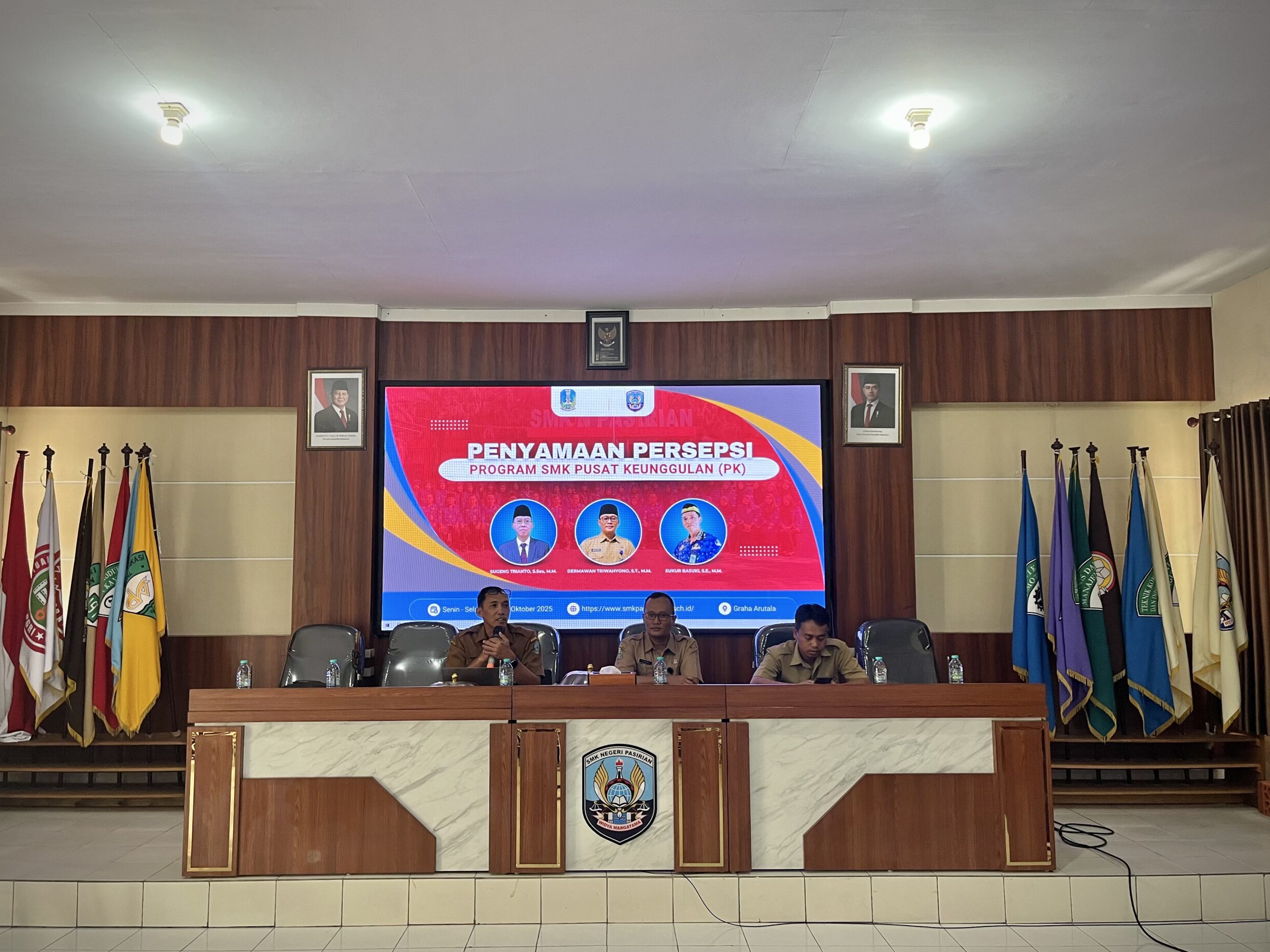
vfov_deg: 51.3
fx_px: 991
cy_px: 492
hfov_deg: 65.3
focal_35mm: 27
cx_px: 621
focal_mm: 5.1
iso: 160
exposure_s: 1/60
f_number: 1.6
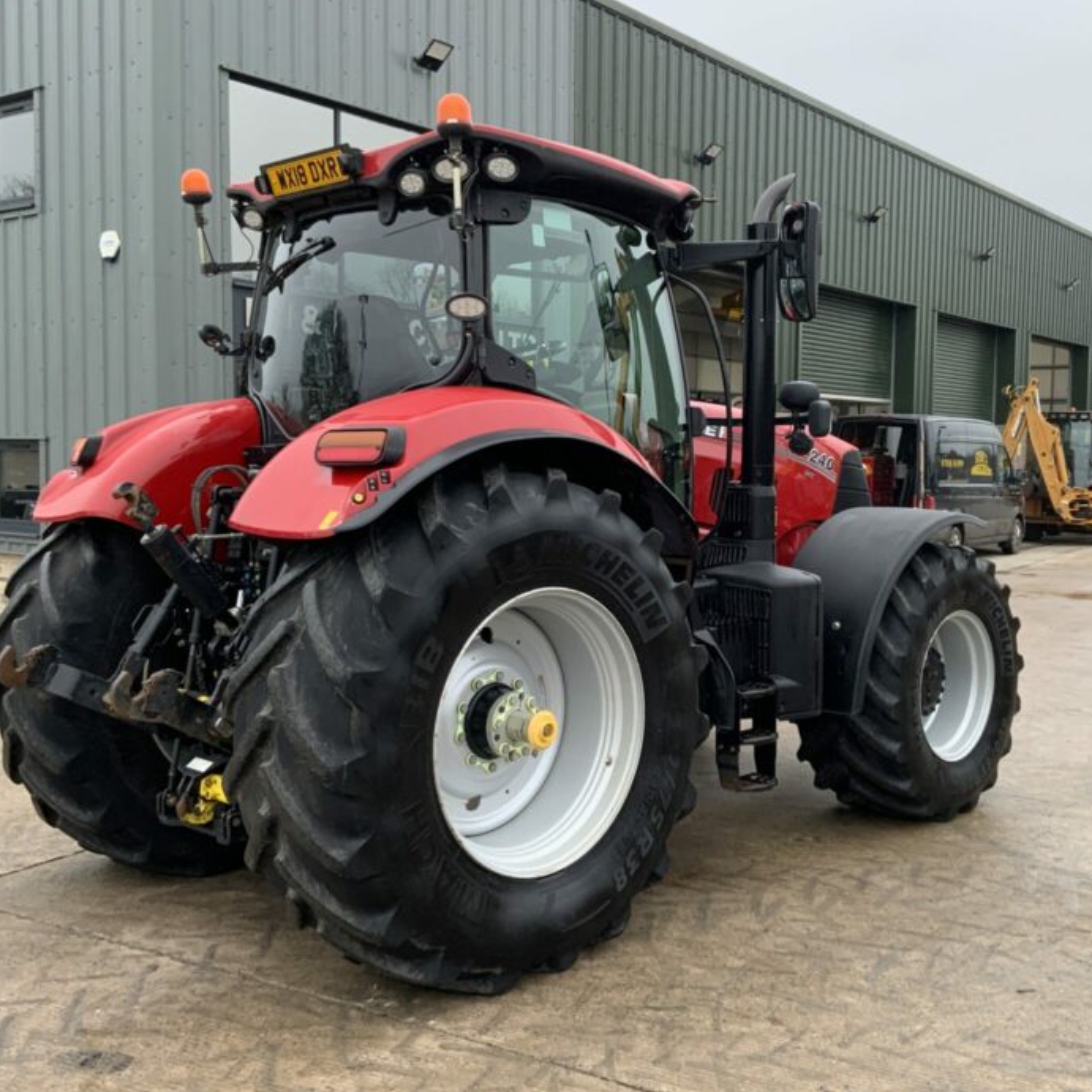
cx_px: 623
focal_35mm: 38
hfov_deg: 43.7
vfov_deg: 43.9
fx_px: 1356
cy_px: 537
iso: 50
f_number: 1.8
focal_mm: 3
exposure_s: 1/122
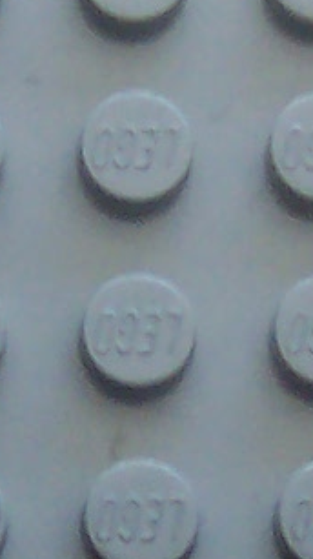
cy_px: 399
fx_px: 3848
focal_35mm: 260
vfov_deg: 8.3
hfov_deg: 4.7
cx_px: 227
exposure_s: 1/30
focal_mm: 5.6
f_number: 2.8
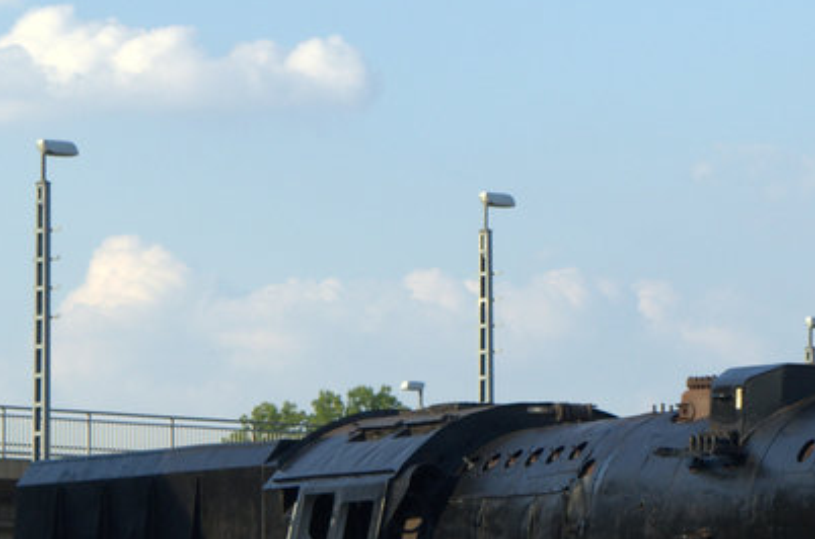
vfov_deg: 5.5
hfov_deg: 8.3
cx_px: 722
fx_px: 5567
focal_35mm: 246
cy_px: 343
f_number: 8
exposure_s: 1/250
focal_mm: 55
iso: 140
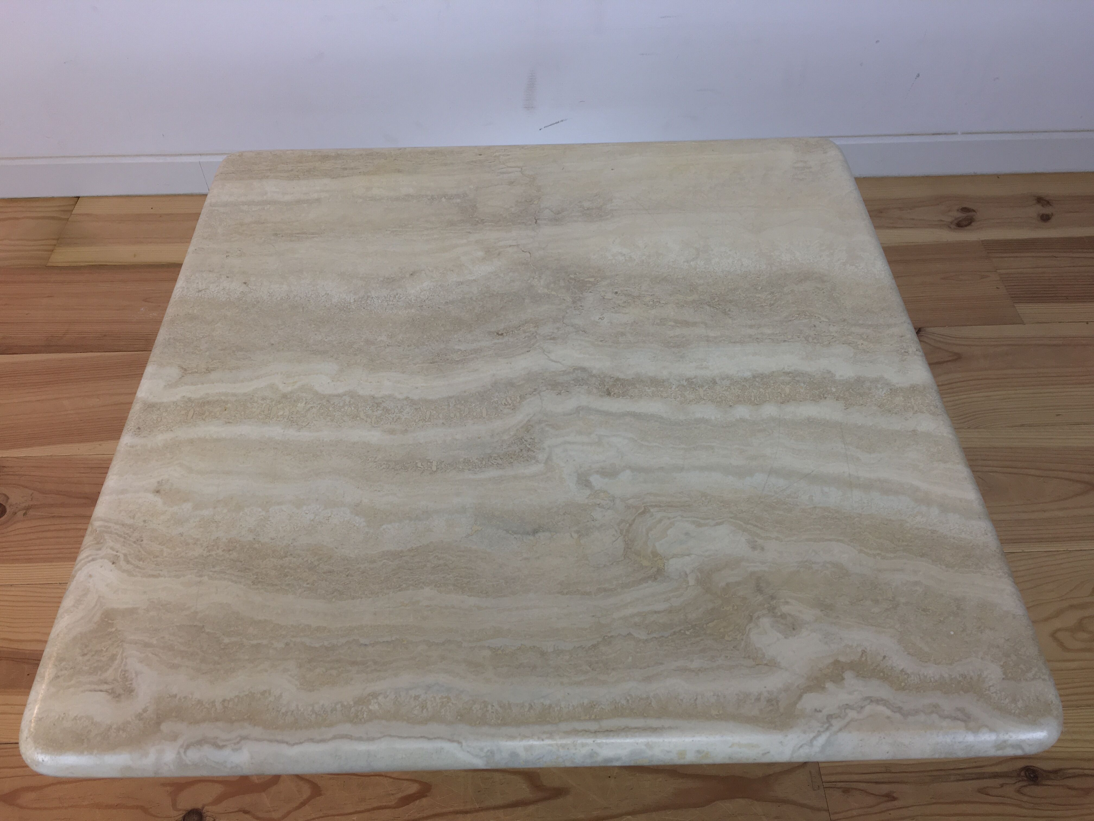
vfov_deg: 48.2
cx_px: 547
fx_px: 917
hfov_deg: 61.7
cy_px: 410
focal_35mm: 29
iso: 25
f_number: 2.2
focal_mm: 4.15
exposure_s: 1/33
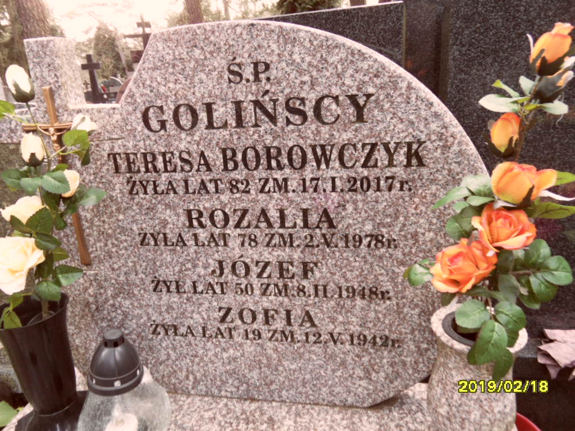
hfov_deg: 71.6
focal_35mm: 24
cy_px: 216
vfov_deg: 56.8
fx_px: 399
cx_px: 288
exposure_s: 1/45
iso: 100
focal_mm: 3.9
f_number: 3.2
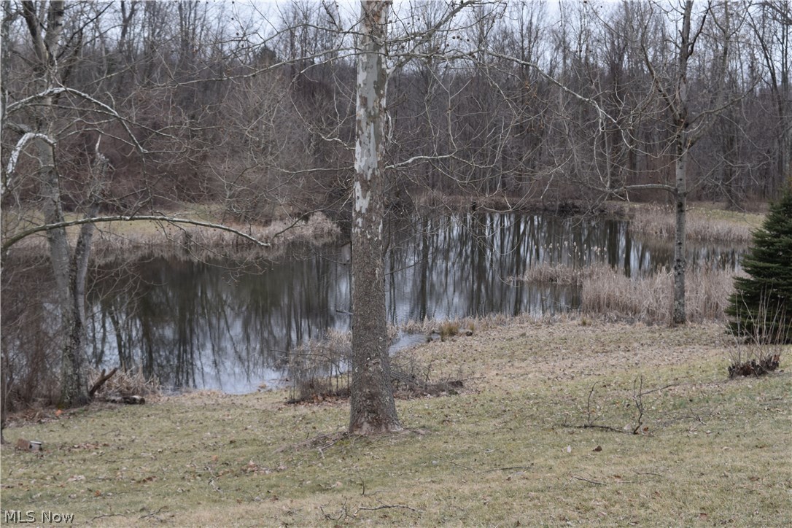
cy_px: 264
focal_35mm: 63
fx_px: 1386
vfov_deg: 21.6
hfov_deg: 31.9
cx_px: 396
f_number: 8
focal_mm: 42
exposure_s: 1/250
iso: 280
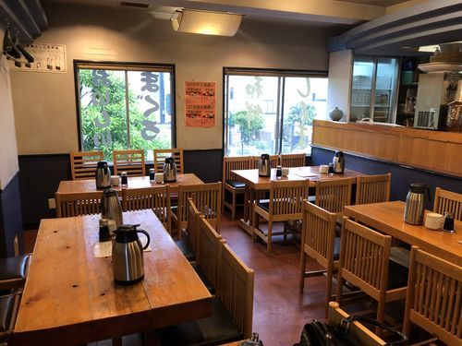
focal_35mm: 28
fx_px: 374
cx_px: 231
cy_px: 173
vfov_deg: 49.7
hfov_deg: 63.4
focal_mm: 3.99
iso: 50
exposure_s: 1/17
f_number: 1.8
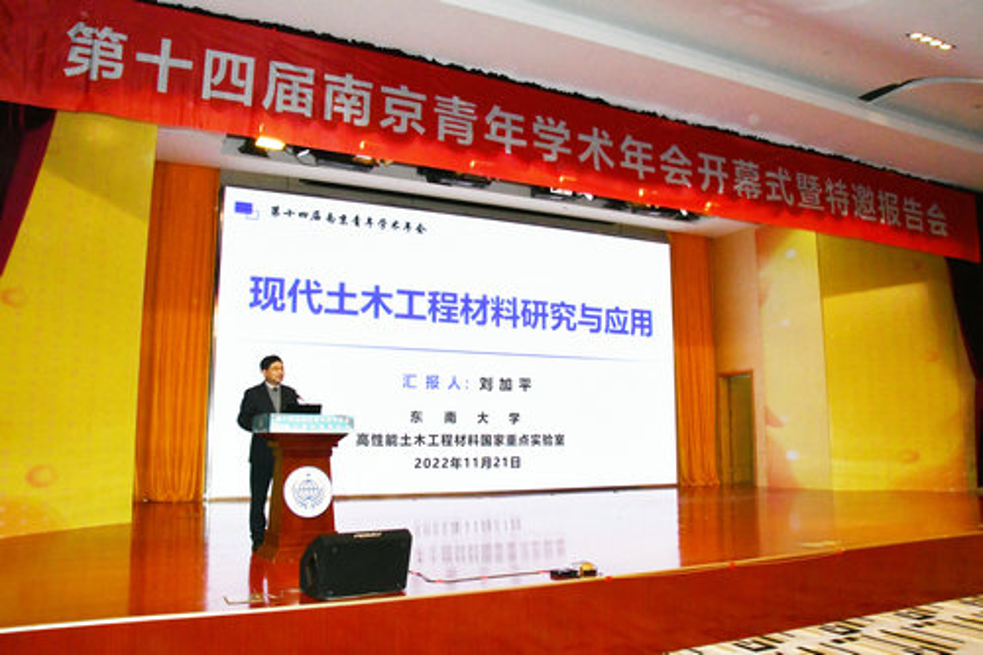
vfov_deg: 47.9
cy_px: 328
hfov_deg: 67.4
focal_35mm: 27
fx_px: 737
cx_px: 492
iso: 4500
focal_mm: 18
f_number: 16
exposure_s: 1/250
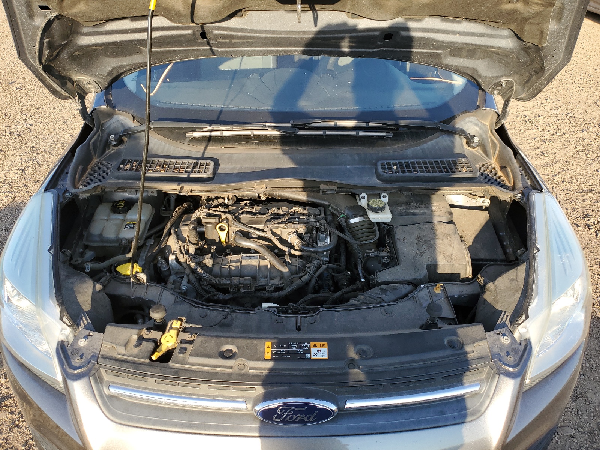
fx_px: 451
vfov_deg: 53.1
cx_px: 300
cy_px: 225
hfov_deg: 67.3
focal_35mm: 26
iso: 50
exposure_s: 1/476
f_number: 1.5
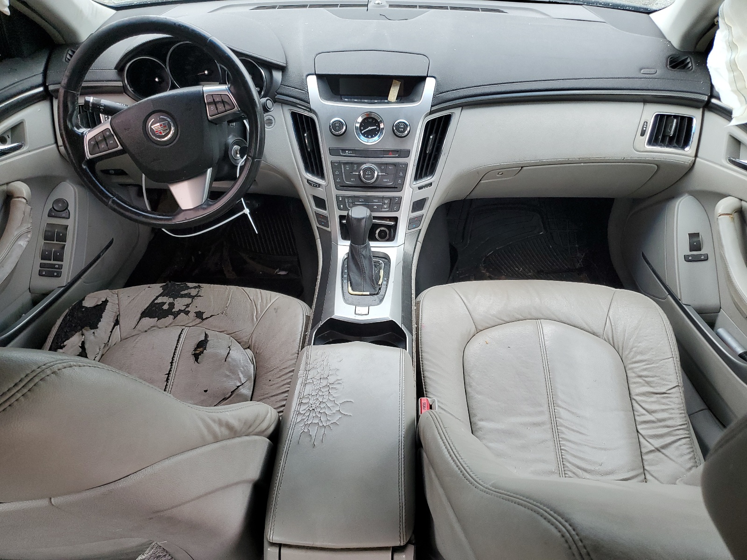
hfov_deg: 67.3
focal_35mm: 26
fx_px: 561
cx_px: 374
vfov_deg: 53.1
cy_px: 280
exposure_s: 1/120
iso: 99
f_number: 1.5
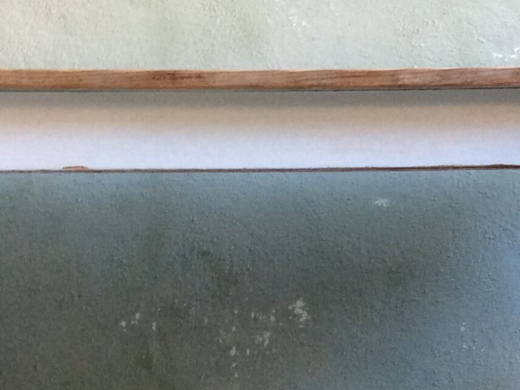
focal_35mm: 97
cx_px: 311
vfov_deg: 15.2
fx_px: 1457
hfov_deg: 20.2
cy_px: 306
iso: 64
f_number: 2.4
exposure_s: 1/25
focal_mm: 3.3
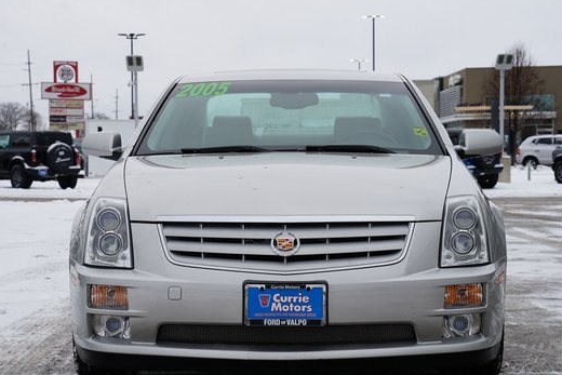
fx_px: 1499
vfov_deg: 14.3
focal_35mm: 96
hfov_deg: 21.2
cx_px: 279
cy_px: 219
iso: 100
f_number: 9
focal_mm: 78
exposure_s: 1/100
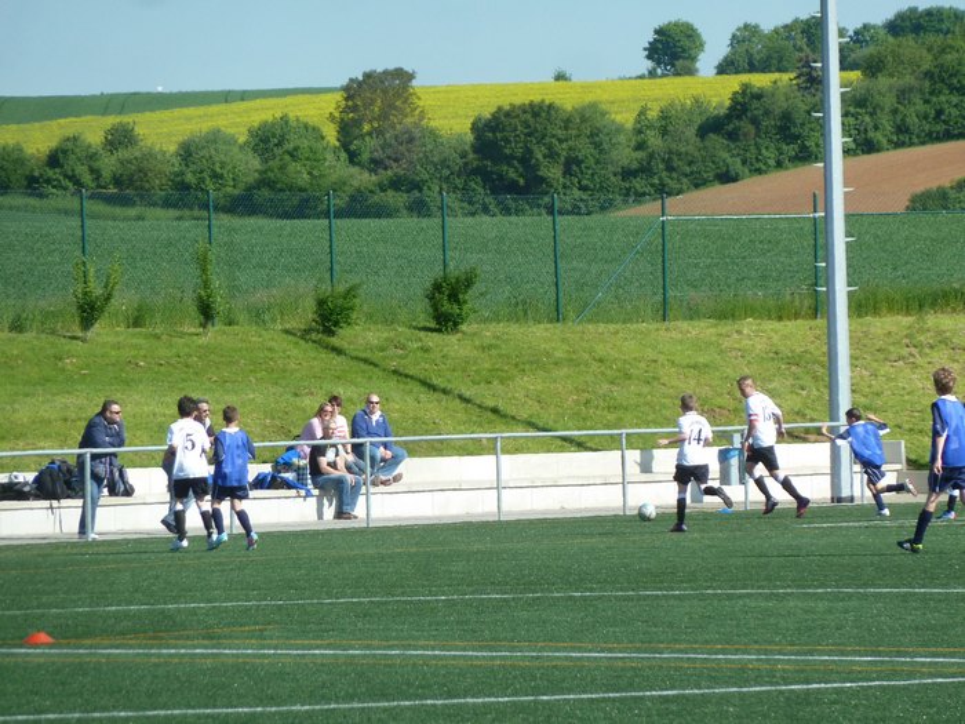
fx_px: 8363
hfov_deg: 6.6
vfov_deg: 5.0
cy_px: 362
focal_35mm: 300
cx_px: 482
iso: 160
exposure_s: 1/640
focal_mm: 49.2
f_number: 4.9
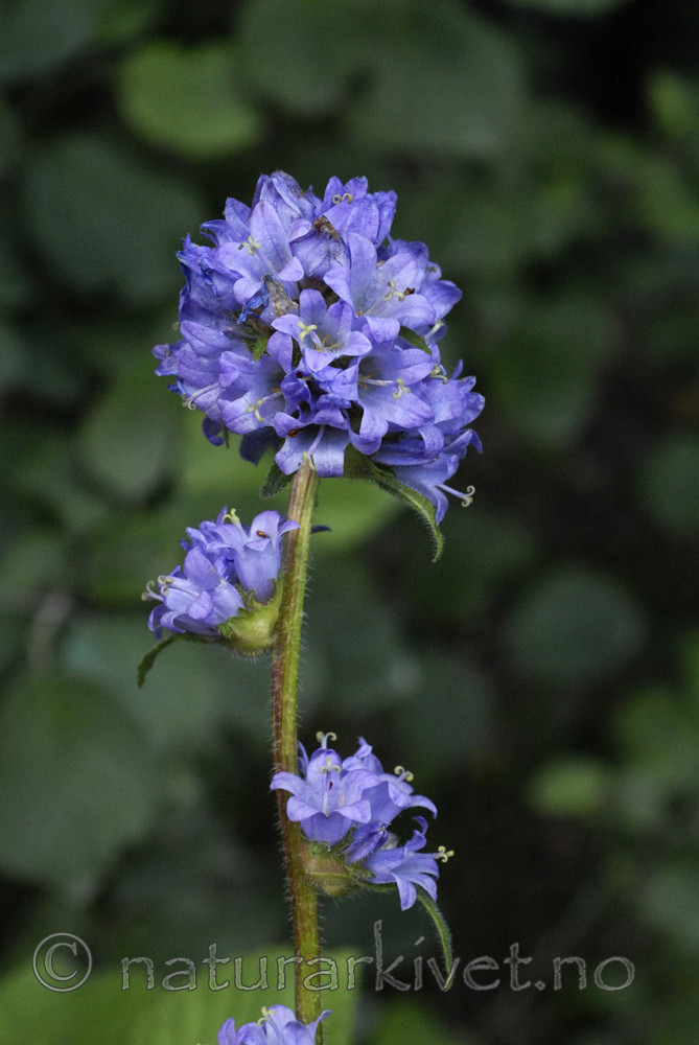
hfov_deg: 15.2
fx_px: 2615
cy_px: 522
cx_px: 350
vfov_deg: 22.6
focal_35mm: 90
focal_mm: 60
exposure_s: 1/160
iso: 1000
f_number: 8
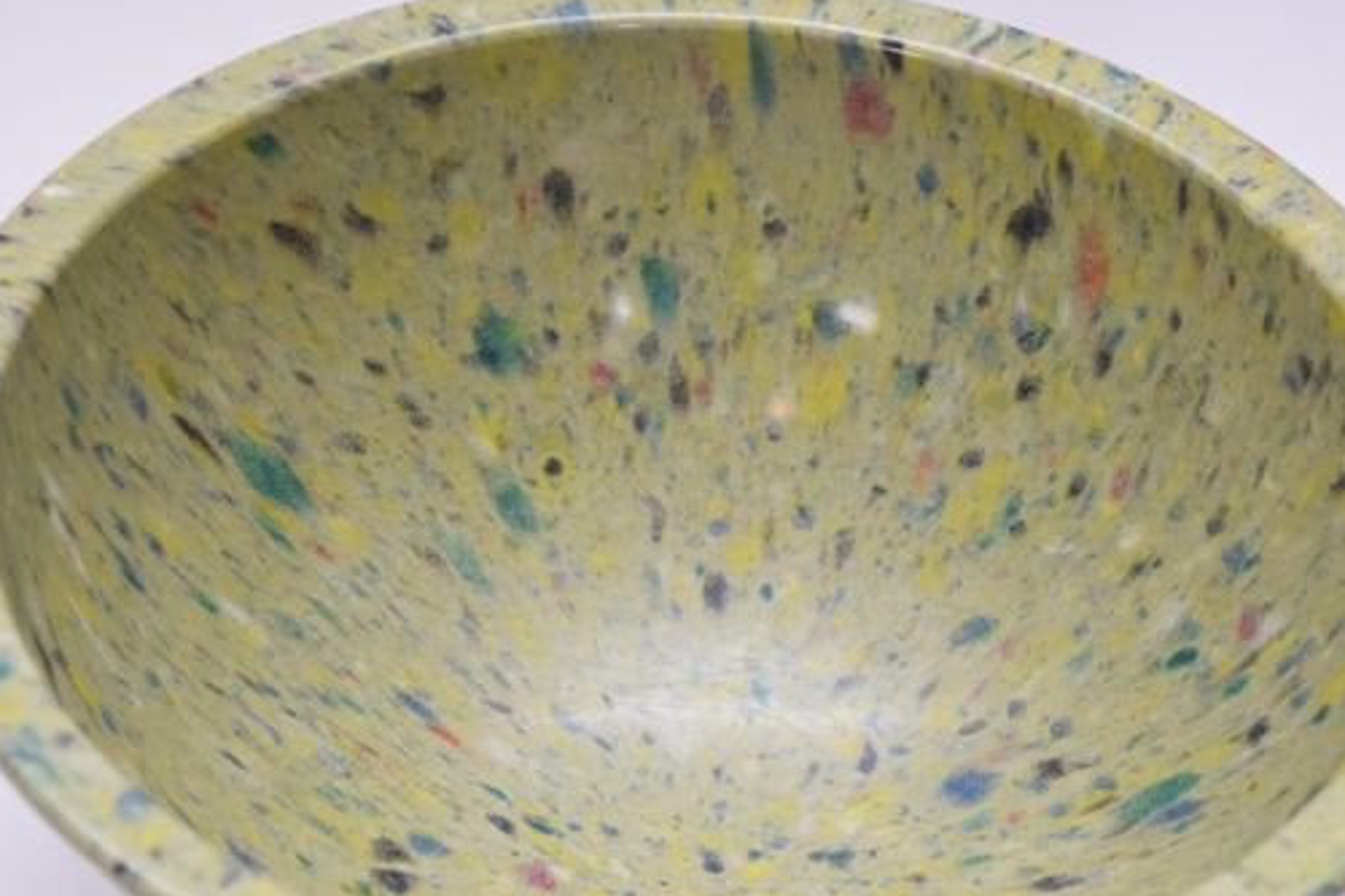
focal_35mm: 106
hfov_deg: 19.3
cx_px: 705
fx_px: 3945
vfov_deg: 12.9
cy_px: 332
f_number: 5.6
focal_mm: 55
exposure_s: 1/100
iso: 1600
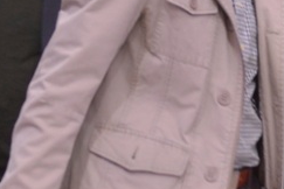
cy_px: 102
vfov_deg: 7.7
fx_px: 1404
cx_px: 324
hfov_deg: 11.4
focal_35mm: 178
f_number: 3.2
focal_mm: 36
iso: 1600
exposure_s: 1/50
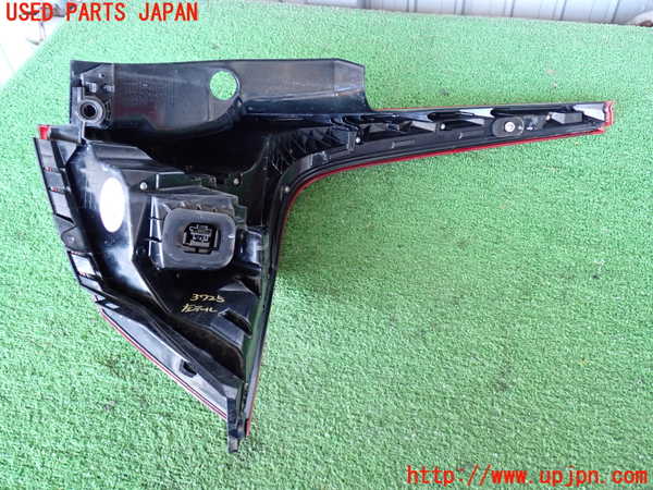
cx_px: 326
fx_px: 604
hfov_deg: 56.8
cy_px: 245
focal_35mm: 32
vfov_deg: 44.2
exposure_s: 1/30
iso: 400
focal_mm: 5.79
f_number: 2.4
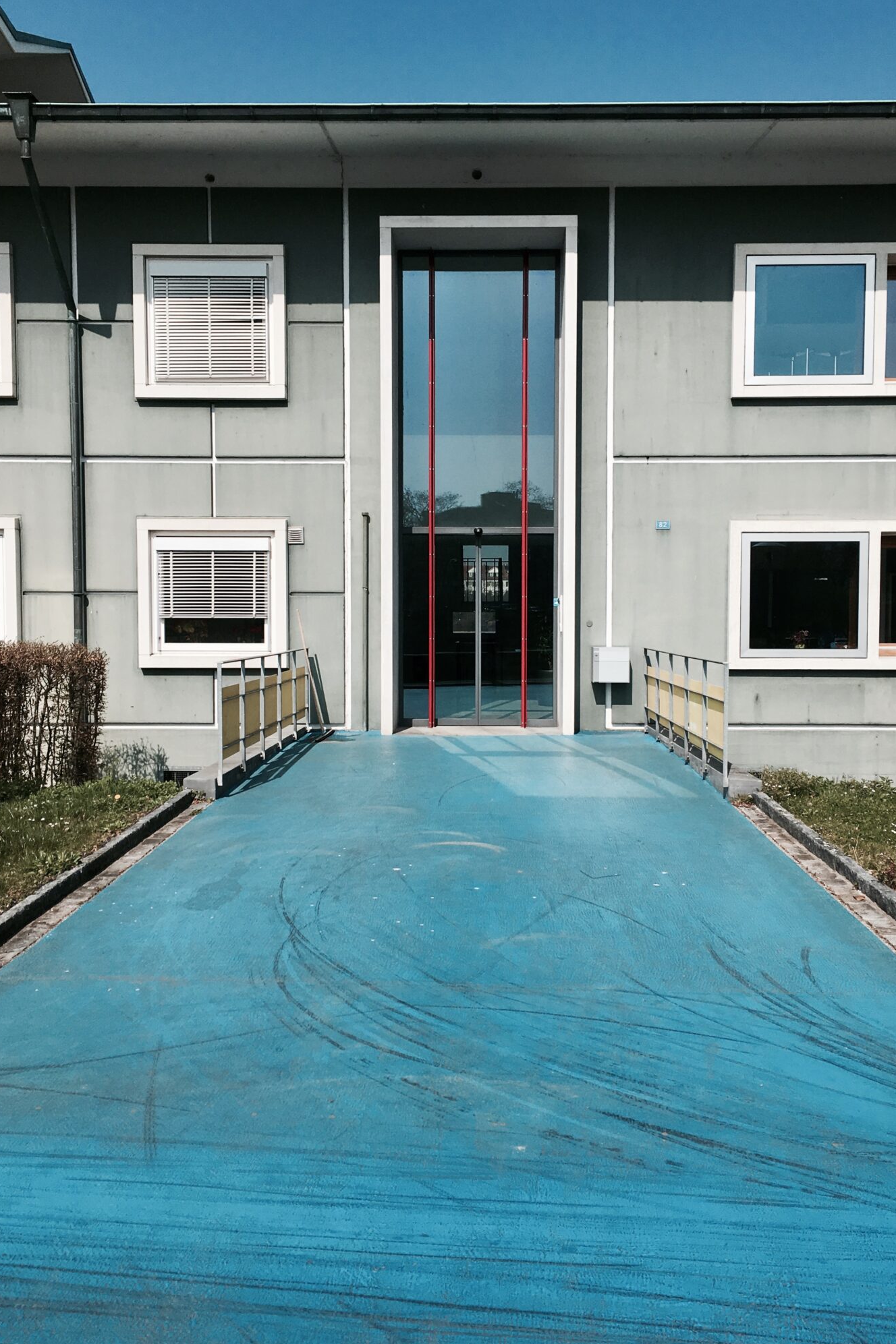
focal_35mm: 31
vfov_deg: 60.3
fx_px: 1158
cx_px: 477
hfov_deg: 42.3
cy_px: 668
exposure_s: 1/2747
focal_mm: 4.15
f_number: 2.2
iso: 25
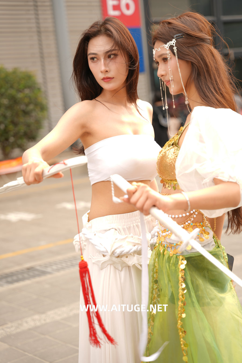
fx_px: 706
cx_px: 121
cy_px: 182
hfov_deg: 19.5
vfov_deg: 28.8
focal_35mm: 70
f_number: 2.8
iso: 50
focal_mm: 70
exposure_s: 1/125
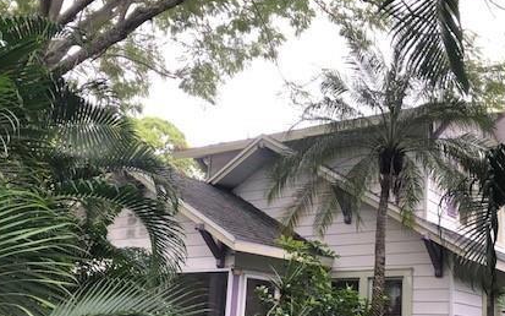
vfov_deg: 27.6
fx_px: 633
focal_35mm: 46
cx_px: 341
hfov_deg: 42.8
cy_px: 236
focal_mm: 4
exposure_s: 1/30
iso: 20
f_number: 1.8
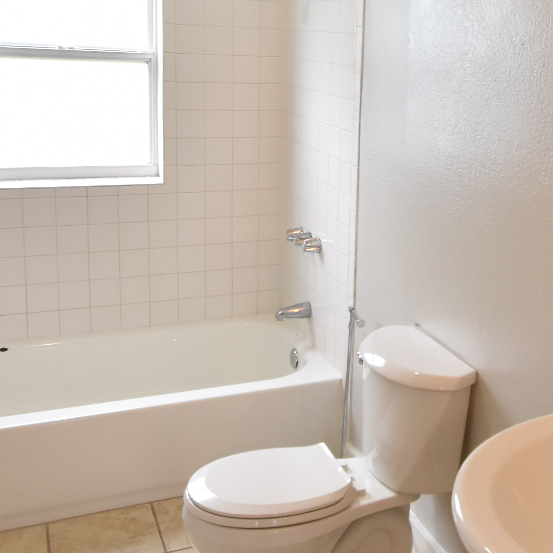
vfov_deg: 37.2
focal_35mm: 45
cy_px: 190
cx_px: 460
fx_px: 813
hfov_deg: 36.0
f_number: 3.5
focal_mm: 10
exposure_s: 1/90
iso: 800
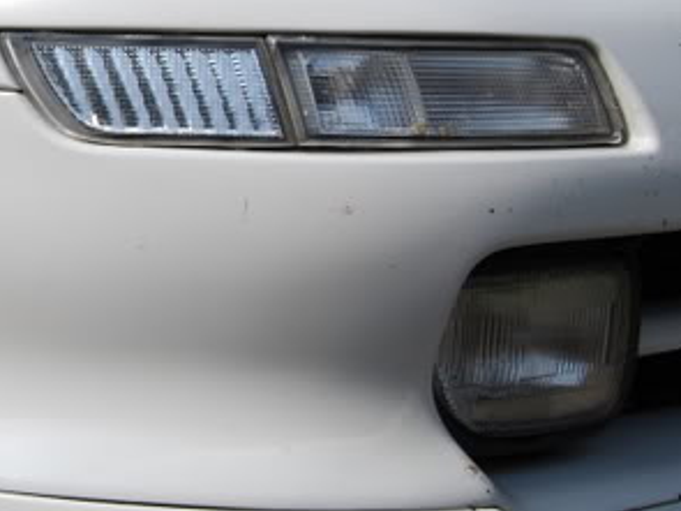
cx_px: -115
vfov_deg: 15.6
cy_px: 76
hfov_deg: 19.7
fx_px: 1849
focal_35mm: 94
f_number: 10
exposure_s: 1/400
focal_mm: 24
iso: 100
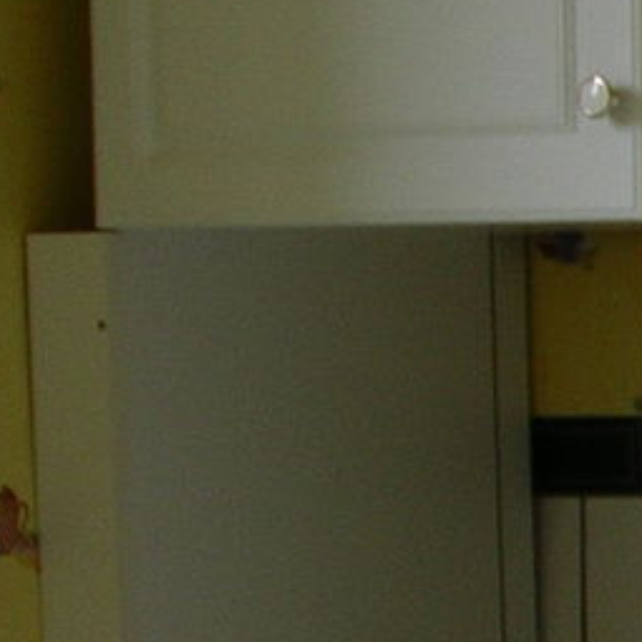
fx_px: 4301
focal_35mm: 205
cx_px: 1742
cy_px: 629
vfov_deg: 8.5
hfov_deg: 7.7
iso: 64
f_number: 2.8
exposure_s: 1/40
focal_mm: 7.8
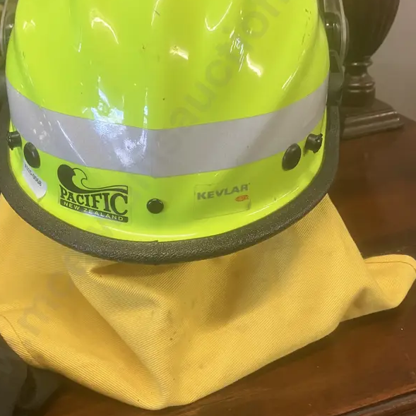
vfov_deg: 38.8
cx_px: 162
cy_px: 148
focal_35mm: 43
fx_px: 585
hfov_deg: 39.0
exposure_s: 1/50
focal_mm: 3.99
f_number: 1.8
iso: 80
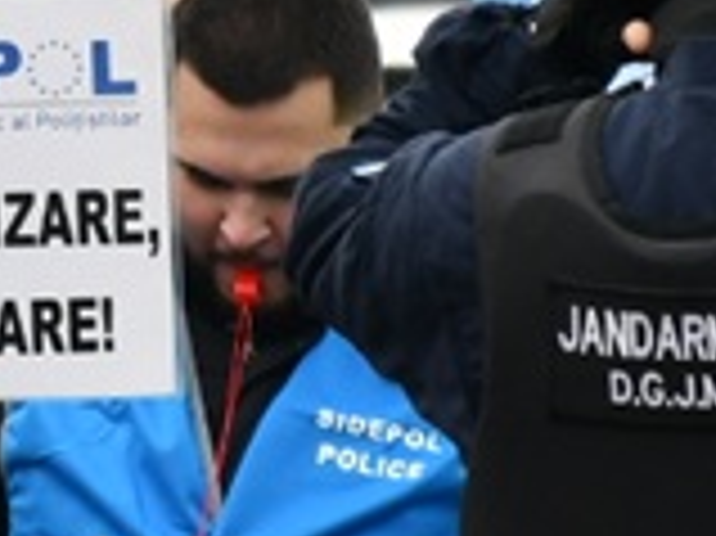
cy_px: 41
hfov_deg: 1.4
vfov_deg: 1.1
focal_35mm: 1390
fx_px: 28729
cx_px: -27
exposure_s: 1/500
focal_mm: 140
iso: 360
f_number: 5.6
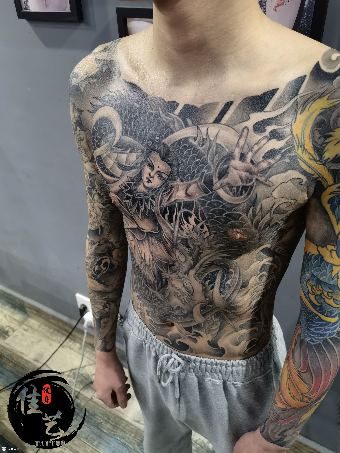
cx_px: 170
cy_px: 226
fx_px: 354
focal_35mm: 27
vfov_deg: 65.3
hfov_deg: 51.4
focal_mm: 6.67
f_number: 1.9
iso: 640
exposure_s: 1/25
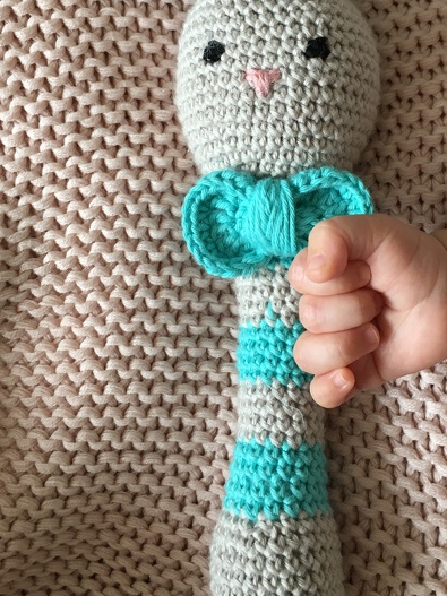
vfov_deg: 42.5
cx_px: 265
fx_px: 758
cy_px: 209
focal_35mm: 44
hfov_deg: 32.8
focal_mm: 4.15
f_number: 2.2
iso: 50
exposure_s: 1/33
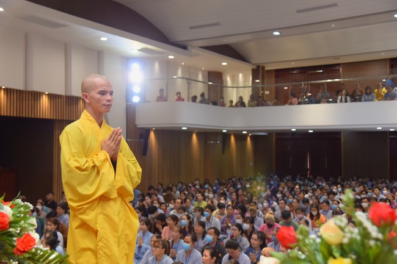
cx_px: 198
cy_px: 132
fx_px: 529
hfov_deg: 41.1
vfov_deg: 28.1
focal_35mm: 48
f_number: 5
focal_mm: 48
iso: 800
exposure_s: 1/125
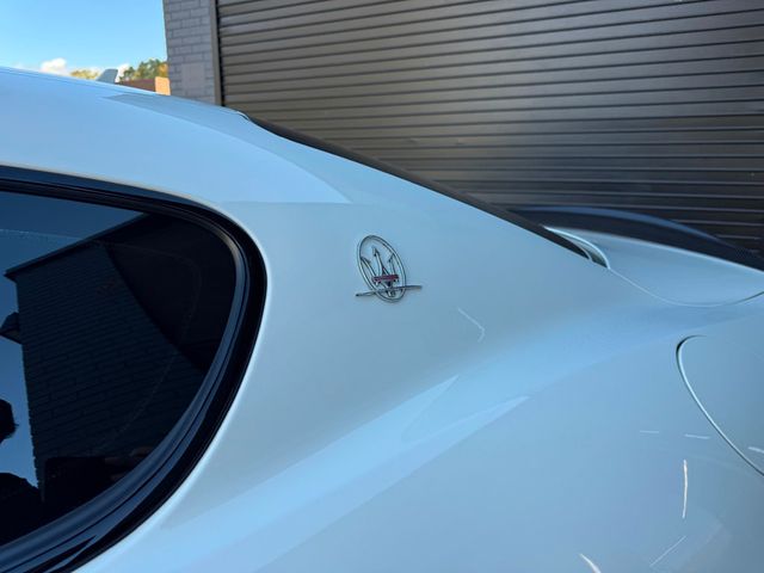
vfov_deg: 56.8
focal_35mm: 24
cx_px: 382
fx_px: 530
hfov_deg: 71.6
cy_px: 286
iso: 80
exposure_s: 1/484
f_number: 1.78
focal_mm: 6.76
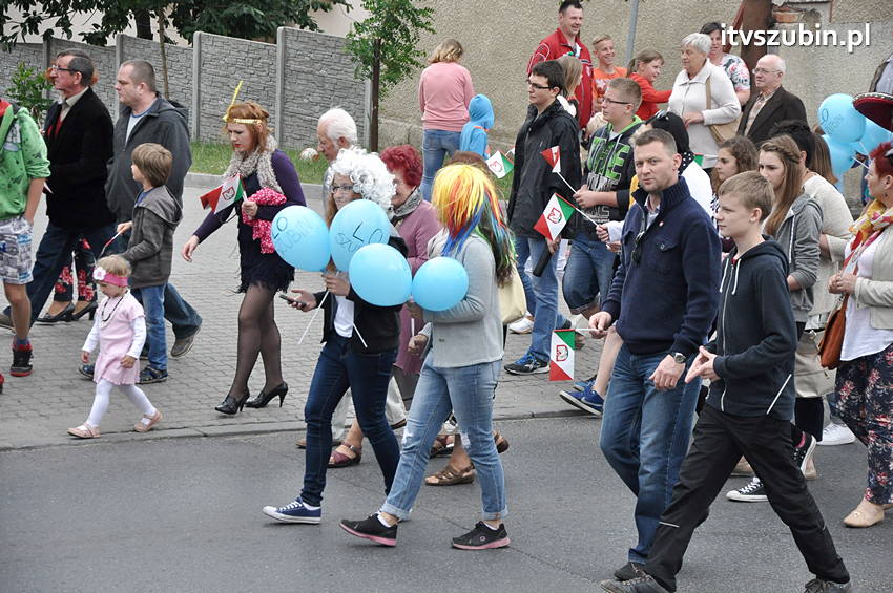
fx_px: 2974
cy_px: 296
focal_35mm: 120
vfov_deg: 11.4
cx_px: 446
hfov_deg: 17.1
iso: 1250
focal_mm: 80
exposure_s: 1/1000
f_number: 6.3
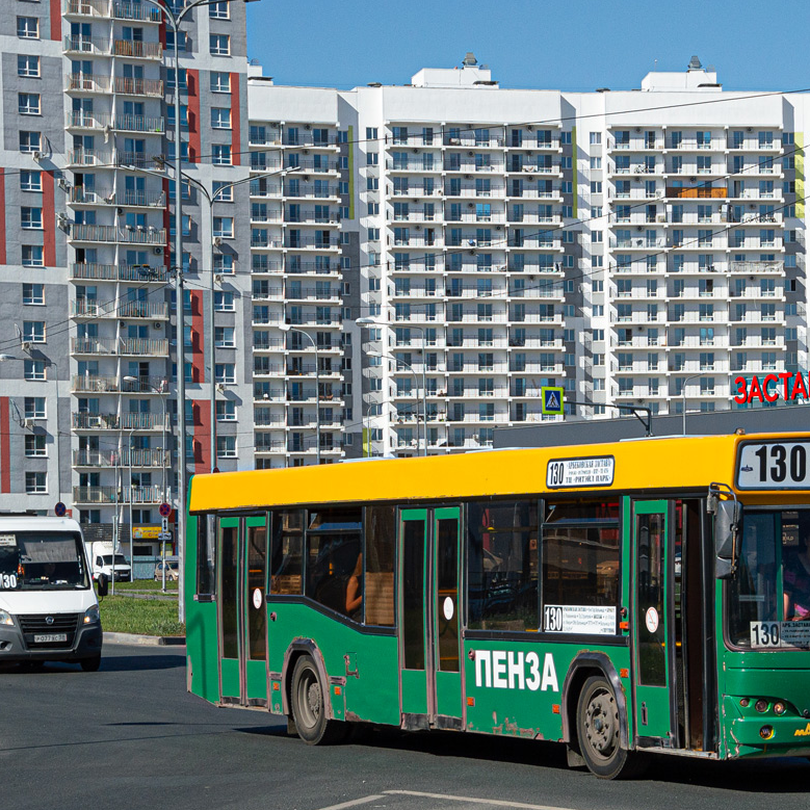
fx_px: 2272
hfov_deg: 20.2
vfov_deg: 20.2
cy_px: 408
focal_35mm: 86
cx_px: 504
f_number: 7.1
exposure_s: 1/1000
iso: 100
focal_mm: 35
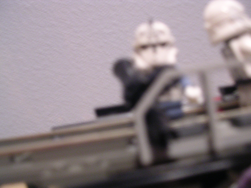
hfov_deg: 49.0
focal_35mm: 38
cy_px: 94
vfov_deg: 37.7
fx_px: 276
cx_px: 126
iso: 400
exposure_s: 1/1.4
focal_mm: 5.8
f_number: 2.8
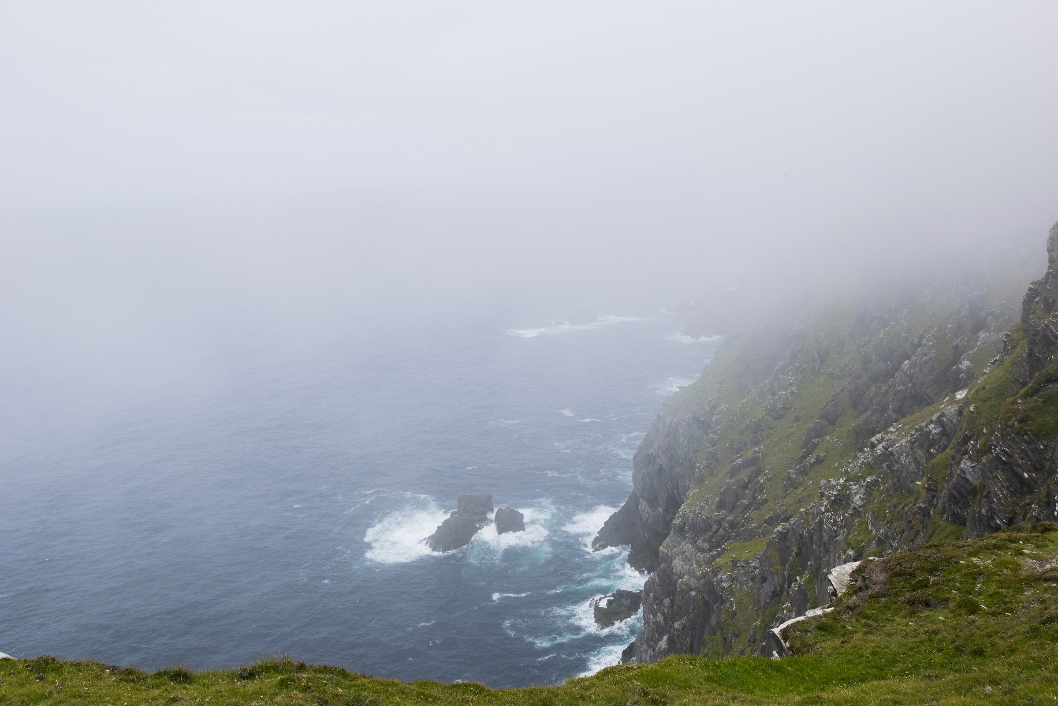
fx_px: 793
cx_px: 529
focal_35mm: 27
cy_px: 353
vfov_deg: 47.9
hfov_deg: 67.4
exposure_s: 1/2000
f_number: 6.3
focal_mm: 18
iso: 640
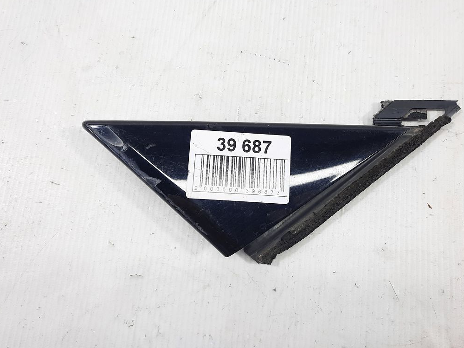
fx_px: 402
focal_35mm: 30
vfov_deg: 46.7
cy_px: 152
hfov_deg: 59.9
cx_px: 243
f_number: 2
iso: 40
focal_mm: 4.6
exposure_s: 1/50
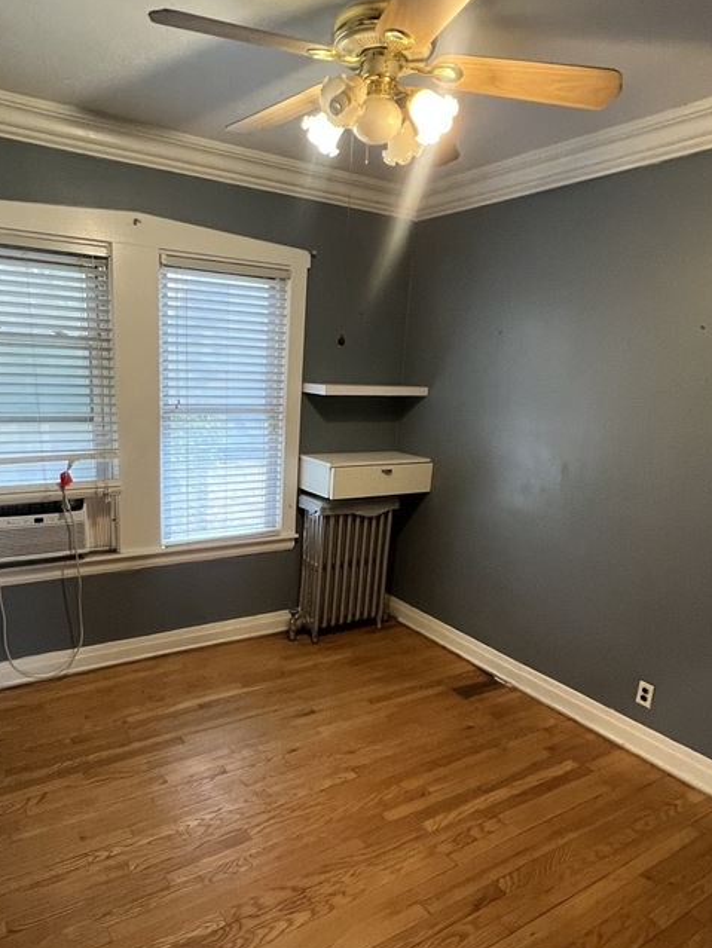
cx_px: 306
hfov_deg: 60.9
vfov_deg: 76.0
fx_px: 603
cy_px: 533
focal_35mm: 22
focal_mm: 1.57
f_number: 1.8
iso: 400
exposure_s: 1/60
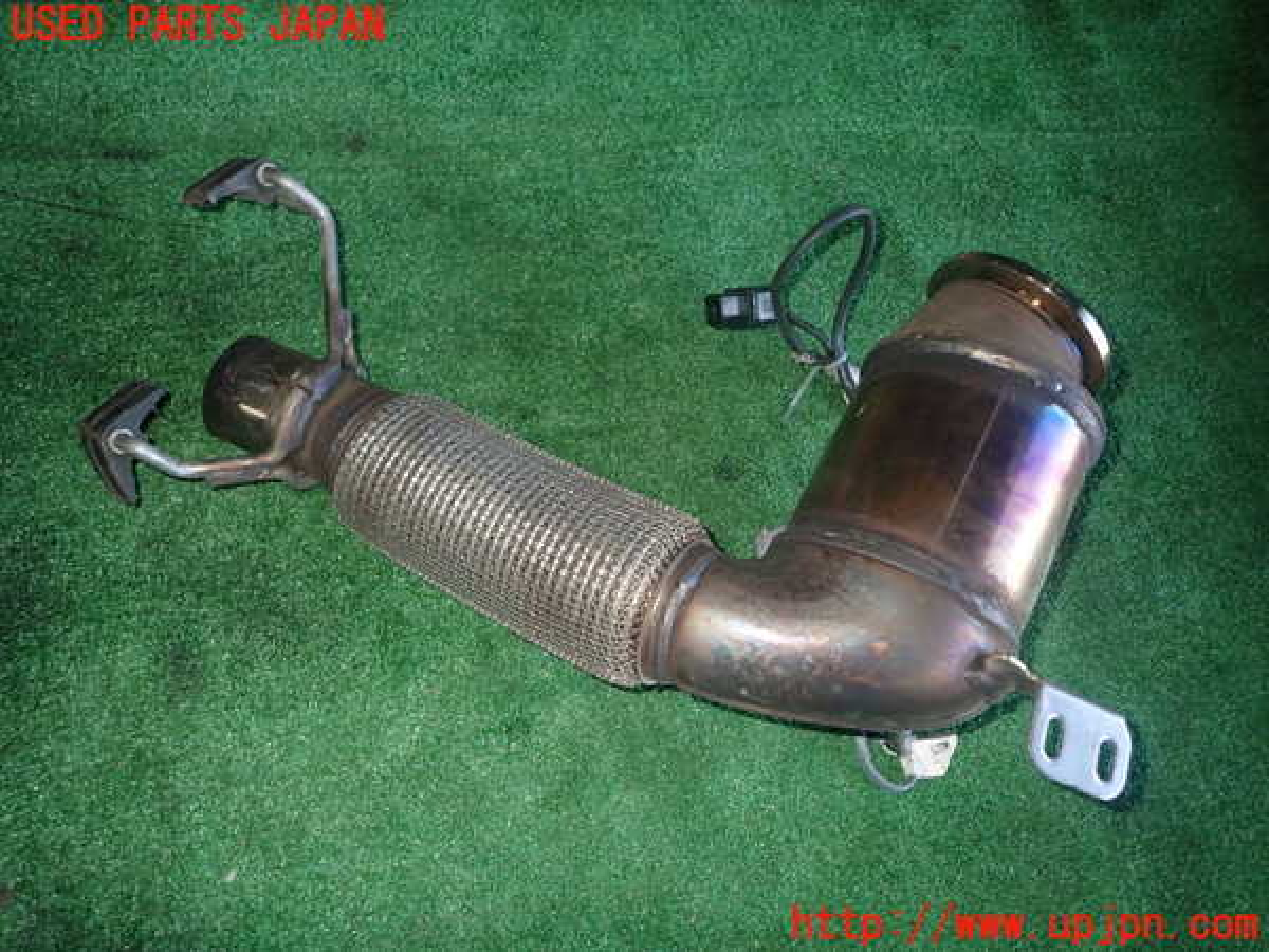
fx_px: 916
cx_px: 634
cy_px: 476
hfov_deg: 69.4
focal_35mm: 25
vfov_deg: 54.9
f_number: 5.6
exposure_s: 1/30
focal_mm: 4.5
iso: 200
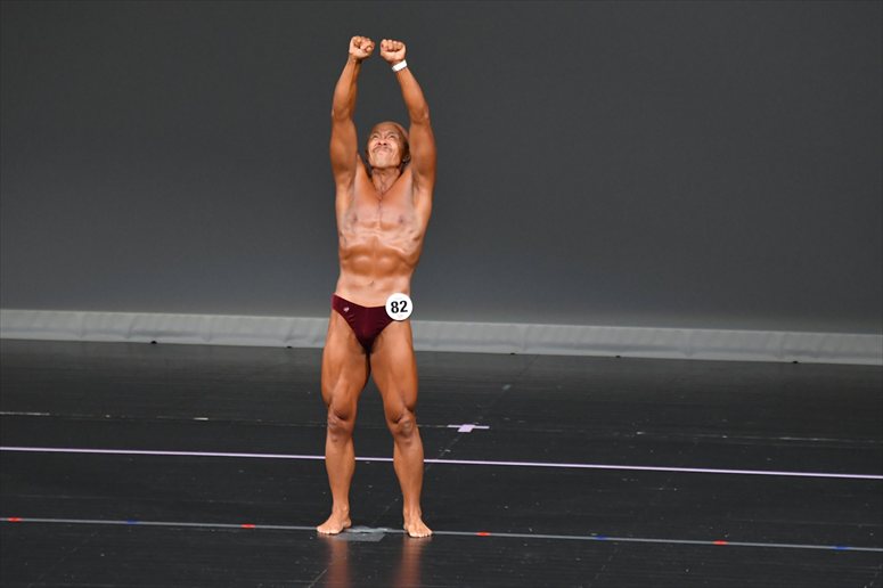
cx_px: 442
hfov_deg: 6.5
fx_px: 7723
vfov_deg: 4.4
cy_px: 294
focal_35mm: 315
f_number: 5.6
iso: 4000
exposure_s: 1/400
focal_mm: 210
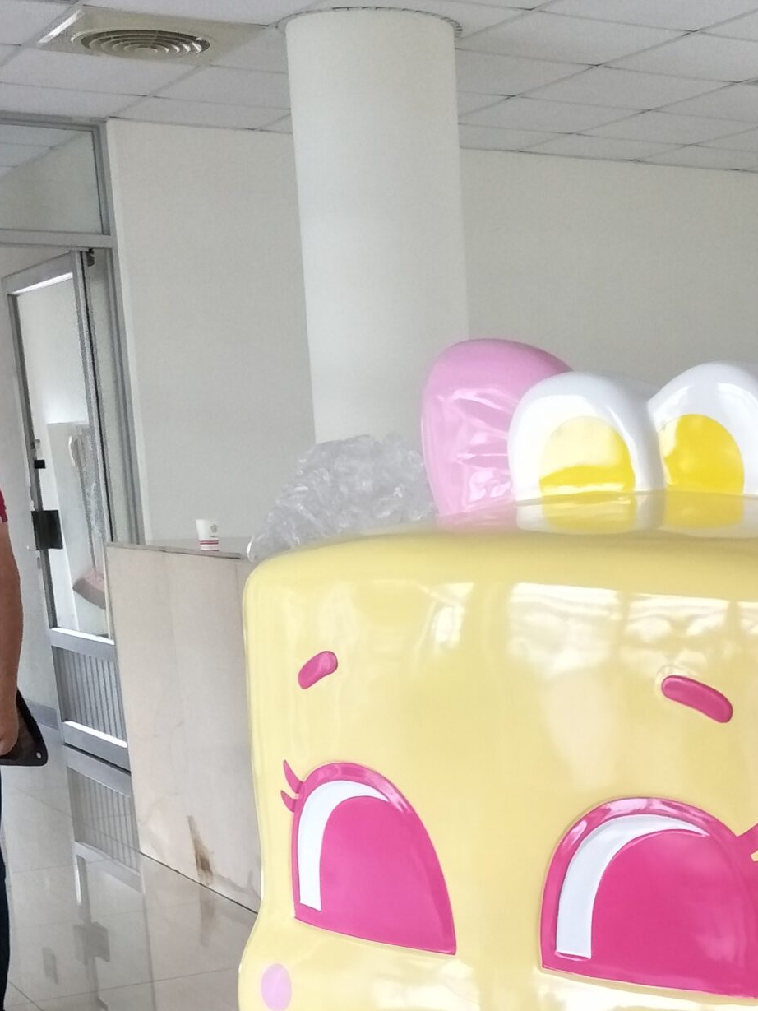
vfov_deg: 34.5
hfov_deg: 28.1
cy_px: 1025
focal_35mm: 50
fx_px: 1460
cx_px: 676
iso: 150
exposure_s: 1/40
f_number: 1.7
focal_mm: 4.1
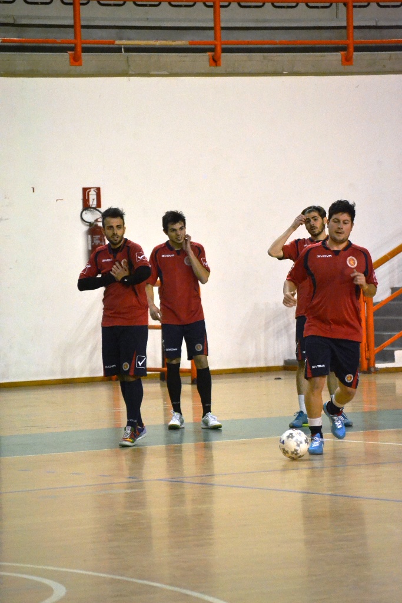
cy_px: 302
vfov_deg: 11.2
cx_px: 201
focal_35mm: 183
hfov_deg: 7.5
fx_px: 3064
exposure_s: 1/160
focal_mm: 122
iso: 3200
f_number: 4.8
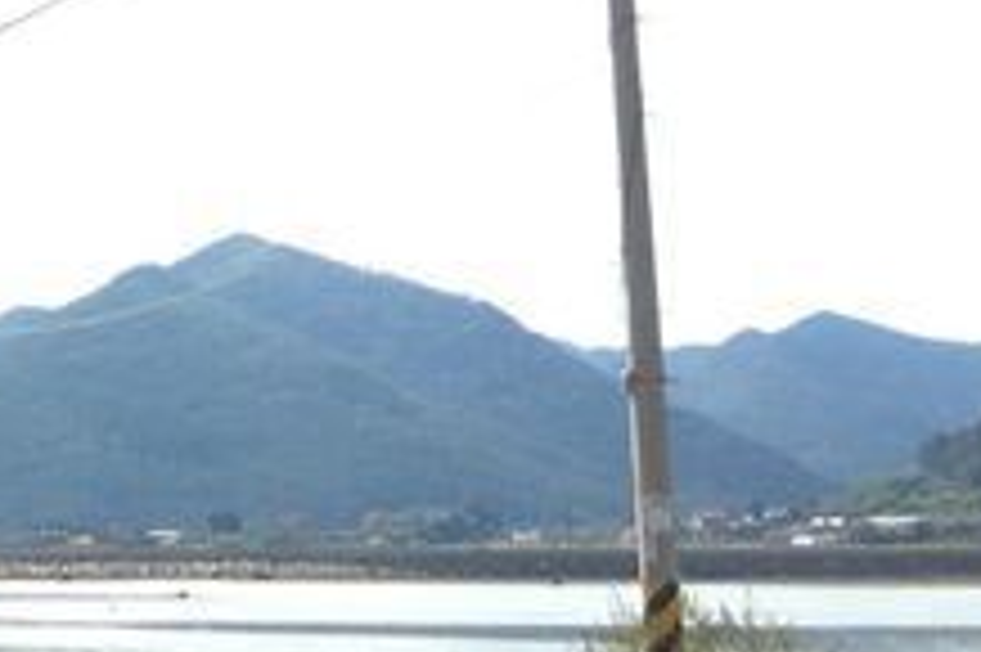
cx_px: -268
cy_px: -220
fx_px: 2995
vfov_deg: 12.0
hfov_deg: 17.5
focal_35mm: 110
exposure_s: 1/1003
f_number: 2.4
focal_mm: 3.3
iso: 32
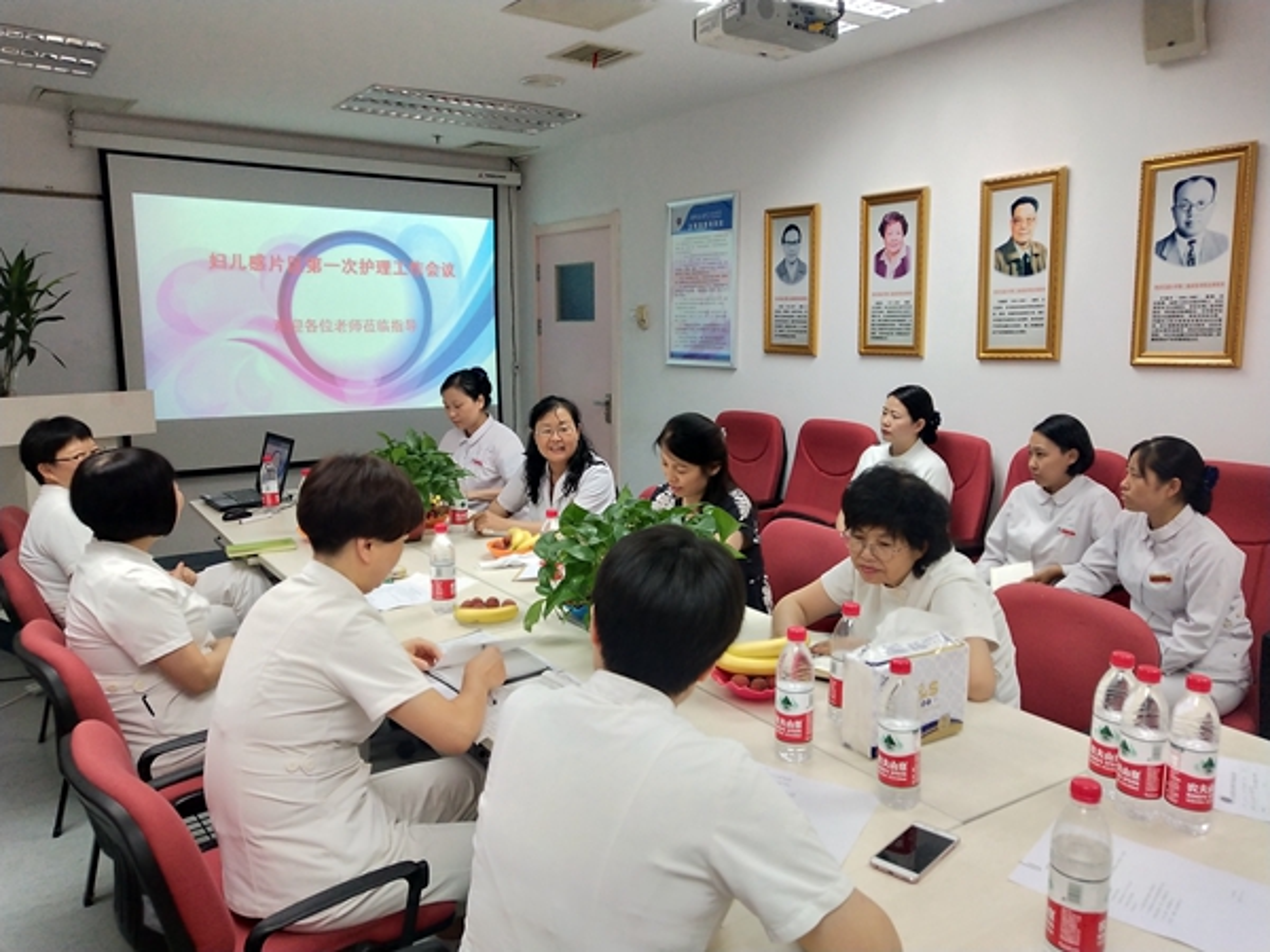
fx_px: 1101
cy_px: 476
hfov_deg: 60.0
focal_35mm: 30
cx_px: 635
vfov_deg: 46.8
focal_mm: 3.95
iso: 150
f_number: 1.8
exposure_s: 1/50
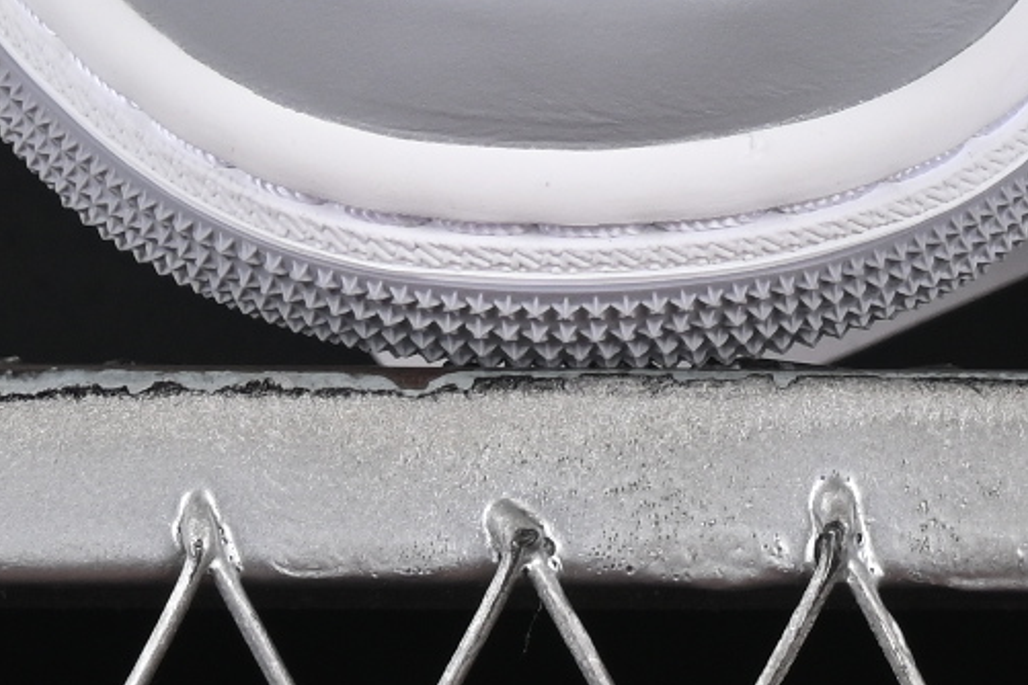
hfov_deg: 4.9
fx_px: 11907
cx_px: 1204
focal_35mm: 417
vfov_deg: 3.3
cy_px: -829
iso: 160
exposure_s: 1/80
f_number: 8
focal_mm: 50
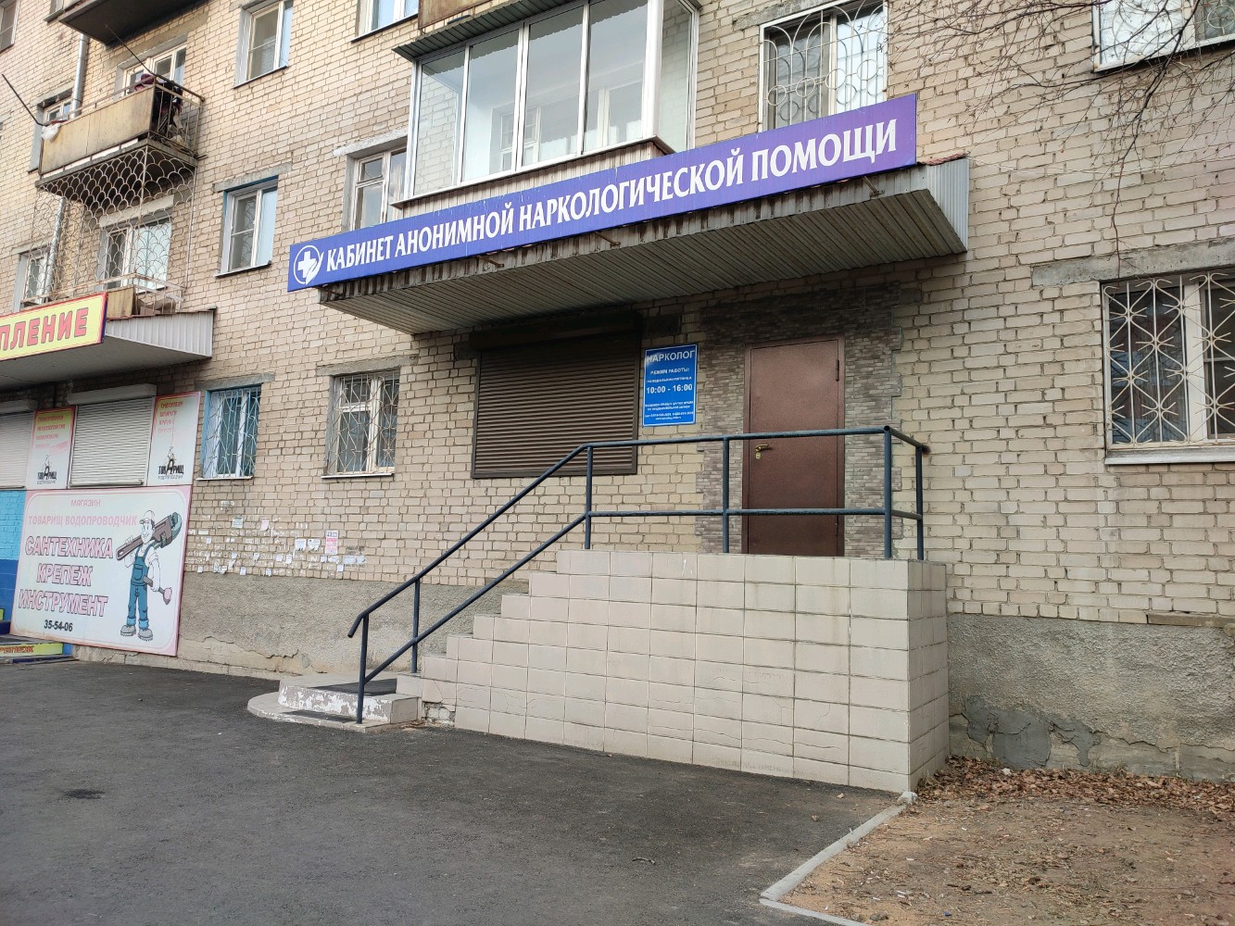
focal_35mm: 25
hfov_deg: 69.4
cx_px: 618
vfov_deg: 54.9
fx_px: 892
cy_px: 463
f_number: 1.9
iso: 64
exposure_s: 1/100
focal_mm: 6.04
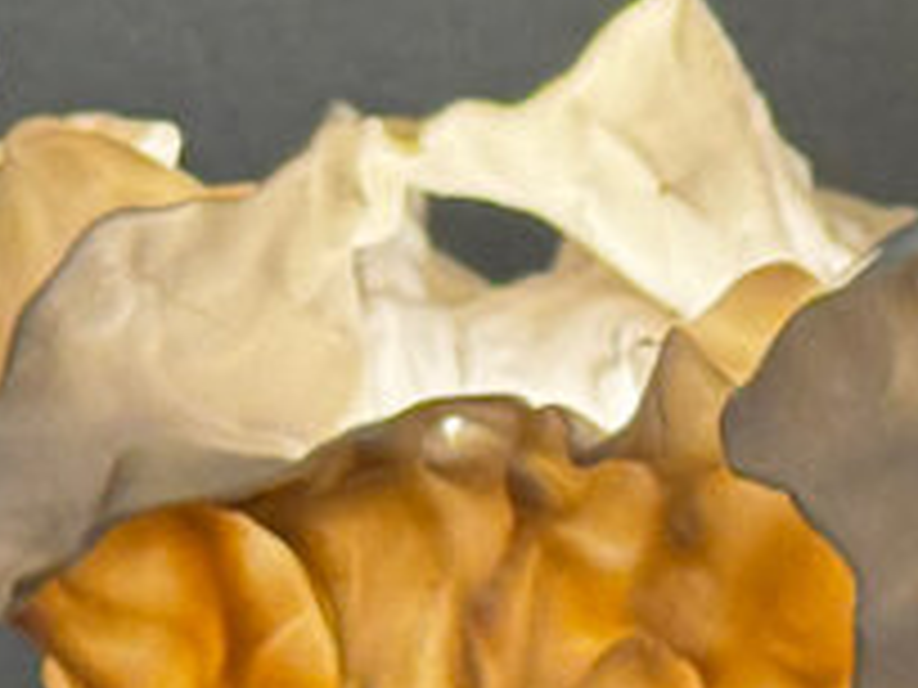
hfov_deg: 7.0
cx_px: 1066
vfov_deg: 5.2
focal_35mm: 283
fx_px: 7505
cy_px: 540
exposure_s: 1/126
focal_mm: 6.76
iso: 50
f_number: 1.78
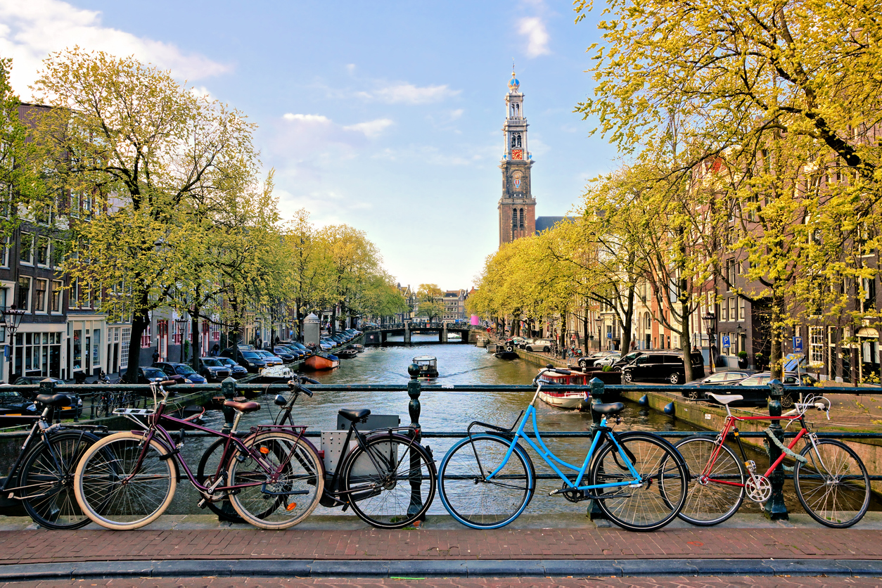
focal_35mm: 30
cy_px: 294
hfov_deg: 61.9
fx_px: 735
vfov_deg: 43.6
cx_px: 441
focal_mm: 20
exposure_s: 1/100
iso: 200
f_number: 10
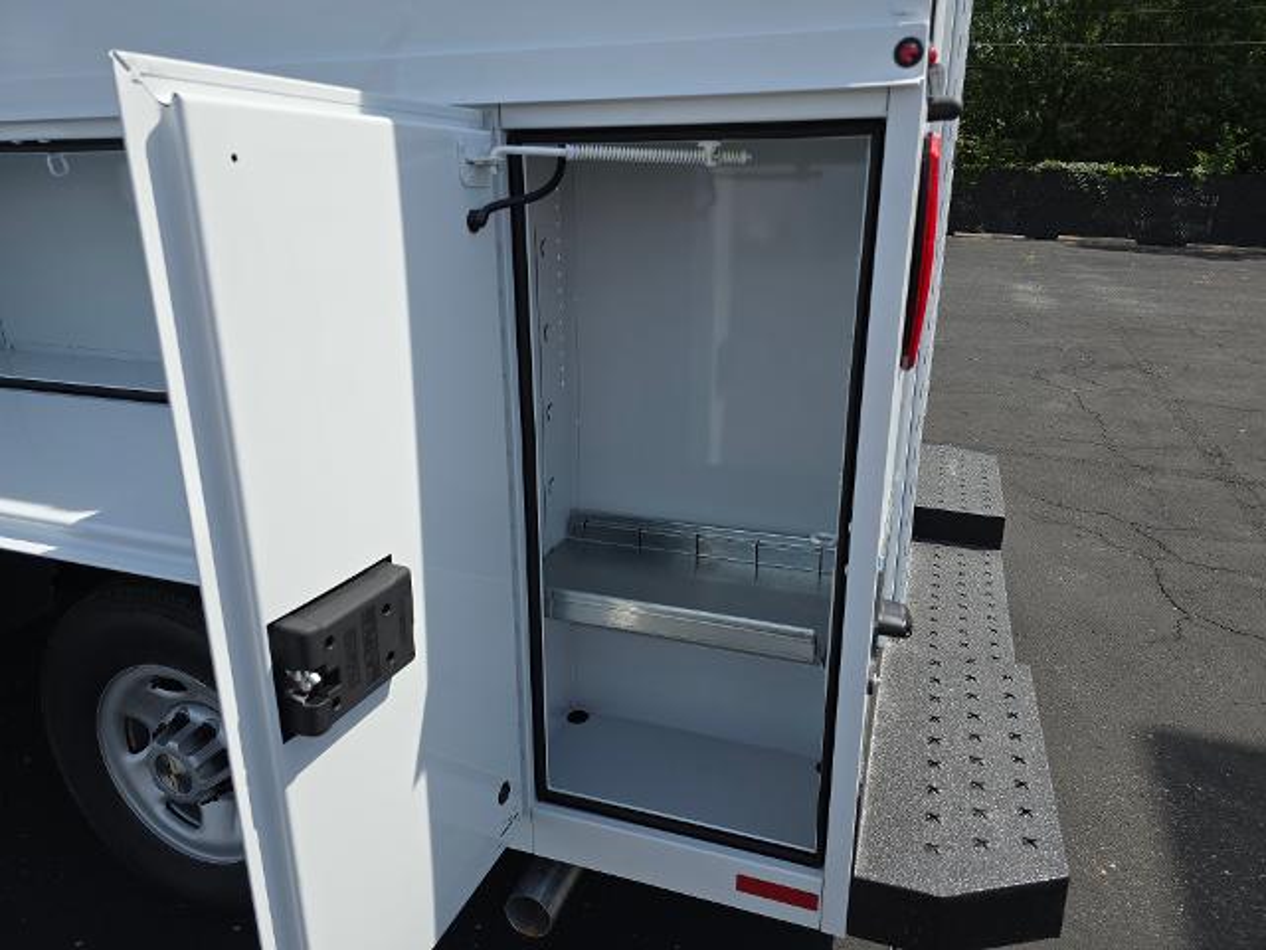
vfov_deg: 58.9
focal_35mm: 23
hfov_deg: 73.9
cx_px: 633
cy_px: 475
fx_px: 841
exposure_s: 1/694
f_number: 1.7
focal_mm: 6.3
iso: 12
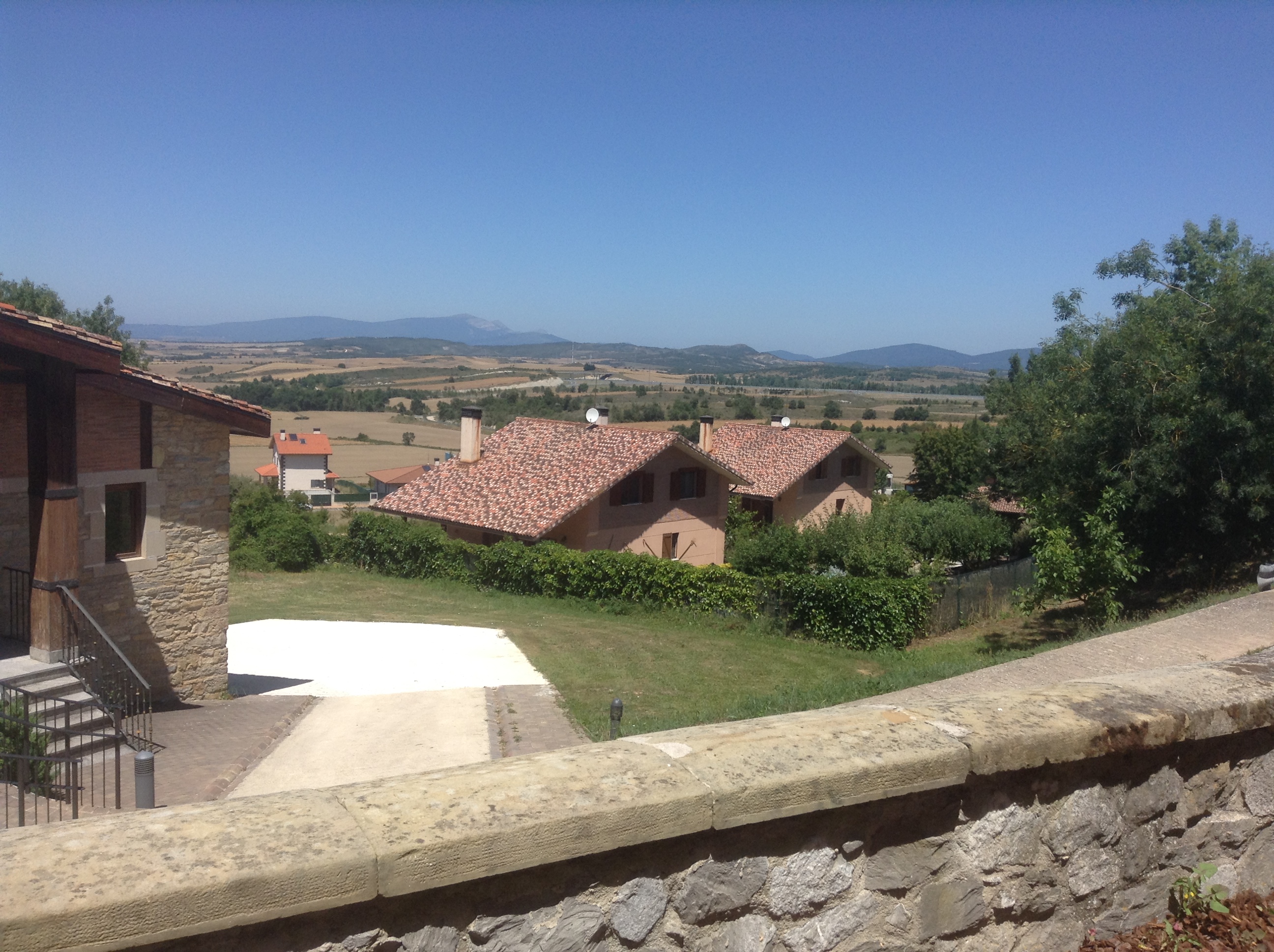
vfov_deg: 42.8
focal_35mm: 33
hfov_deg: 55.4
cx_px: 637
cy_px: 476
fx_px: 1213
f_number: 2.4
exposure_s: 1/1259
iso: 25
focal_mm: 3.3
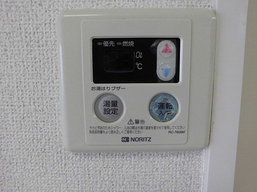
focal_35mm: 26
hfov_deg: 67.3
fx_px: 193
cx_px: 128
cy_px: 96
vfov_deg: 53.1
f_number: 3.5
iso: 400
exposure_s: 1/60
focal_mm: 4.6
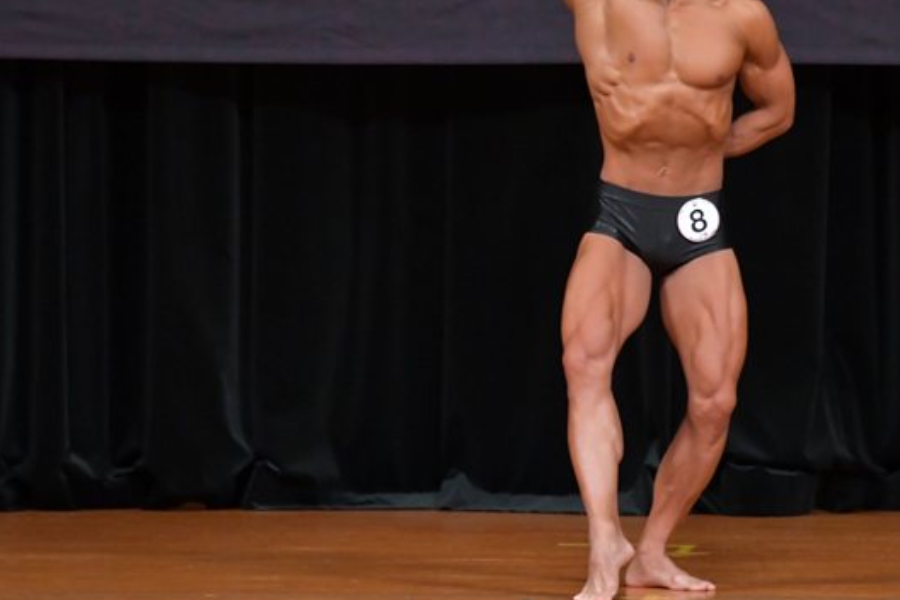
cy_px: 222
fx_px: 10999
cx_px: 546
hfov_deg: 4.7
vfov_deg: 3.1
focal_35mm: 440
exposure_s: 1/400
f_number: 5.6
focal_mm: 200
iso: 4000
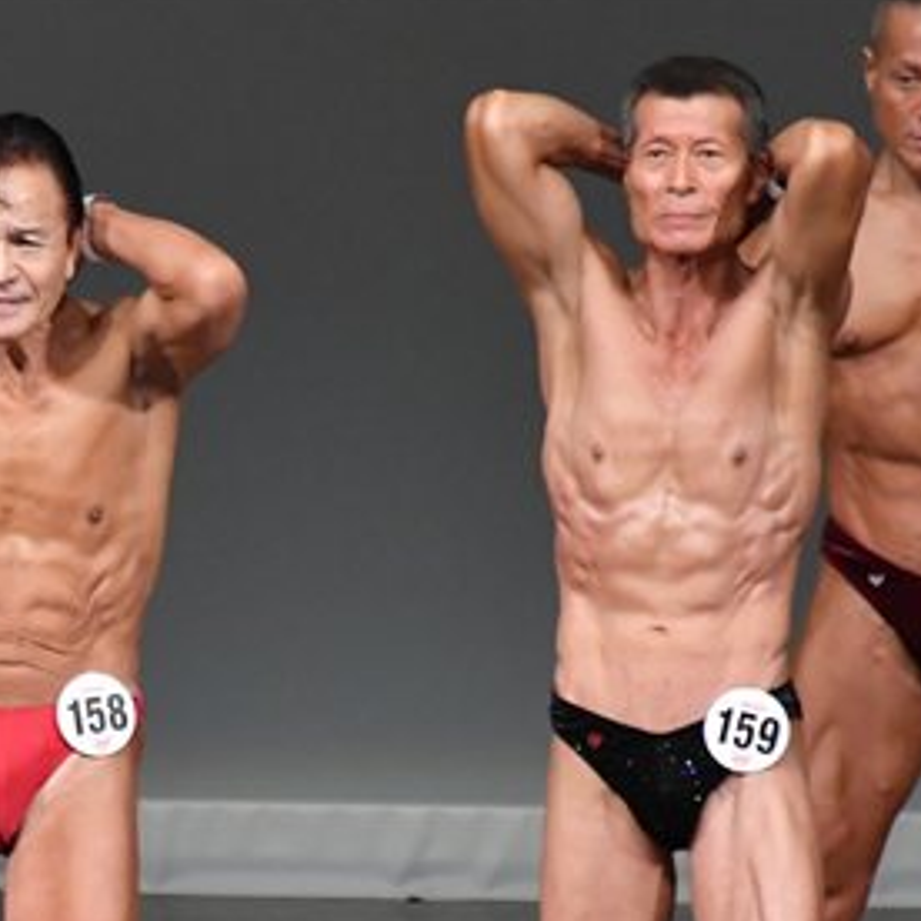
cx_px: -28
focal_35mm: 822
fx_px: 24743
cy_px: 838
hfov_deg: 2.1
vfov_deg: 2.1
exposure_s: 1/400
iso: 4000
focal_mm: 230
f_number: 5.6
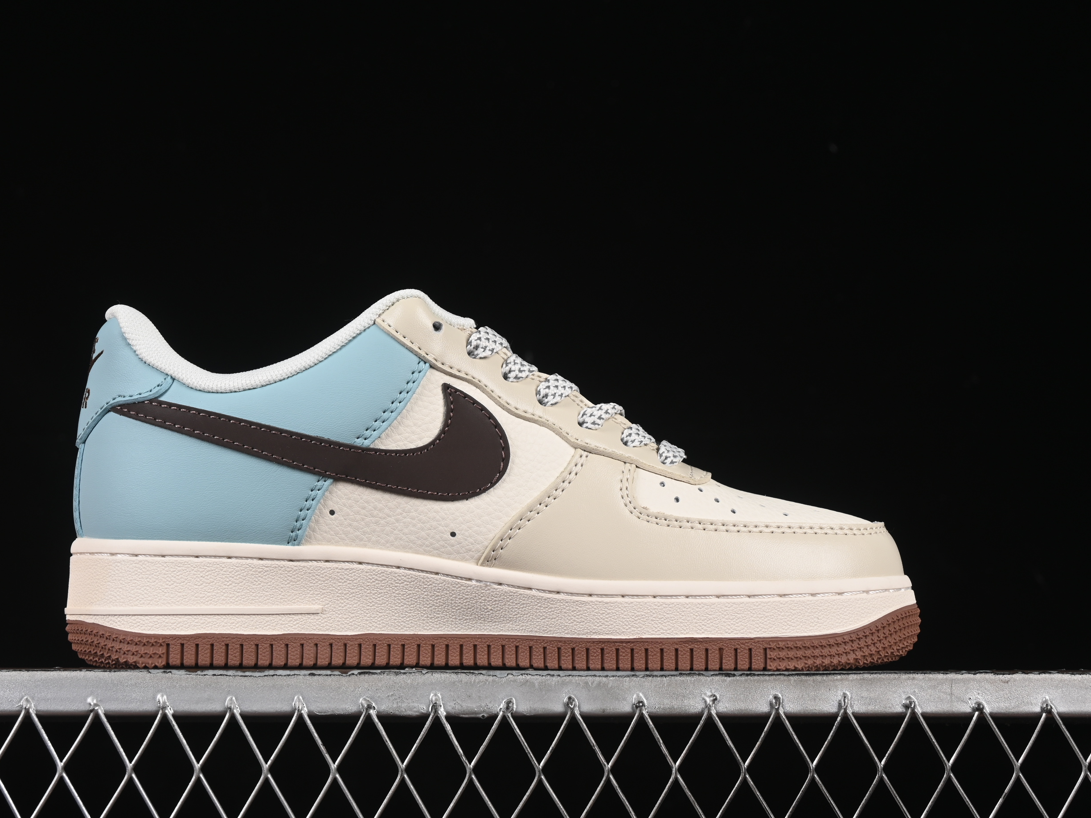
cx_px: 481
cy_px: 412
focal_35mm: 82
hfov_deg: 23.8
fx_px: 2584
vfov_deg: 18.0
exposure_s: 1/80
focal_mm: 50
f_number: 8
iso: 160
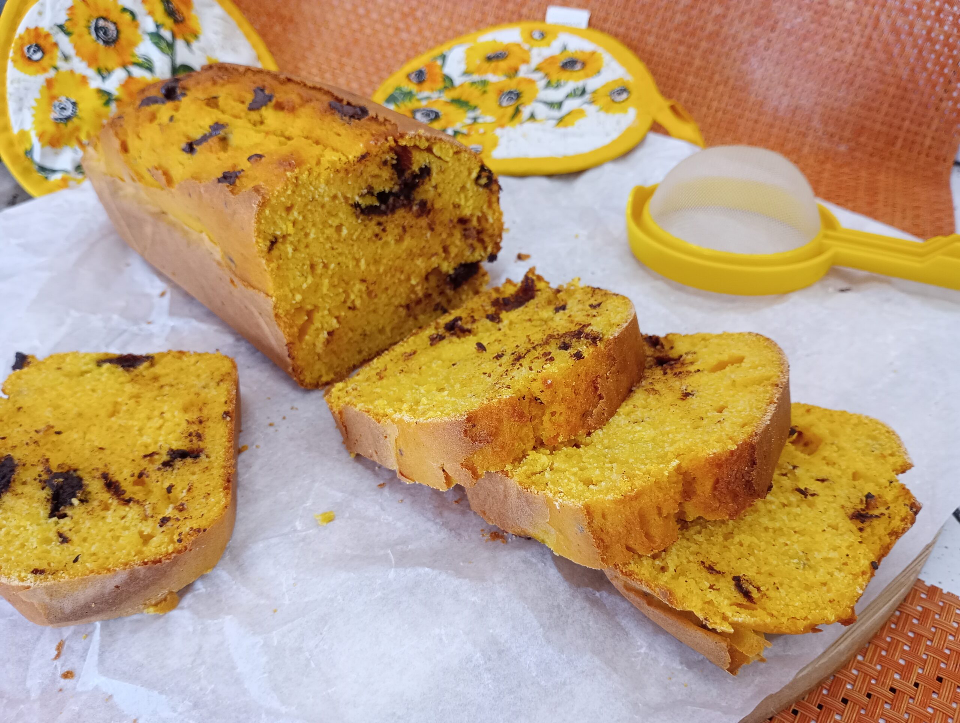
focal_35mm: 28
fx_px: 778
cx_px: 480
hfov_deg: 63.4
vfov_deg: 49.9
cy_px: 362
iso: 507
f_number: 1.8
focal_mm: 4.27
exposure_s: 1/50
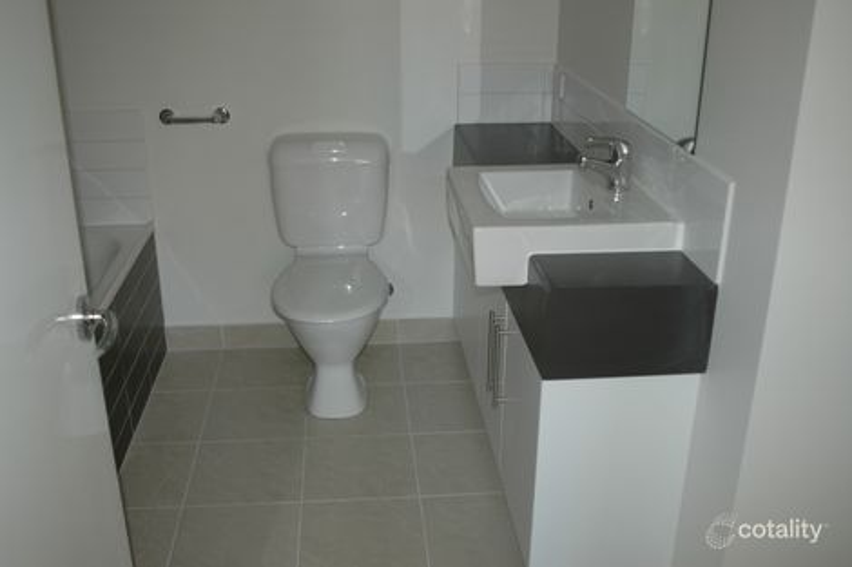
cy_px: 284
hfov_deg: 53.1
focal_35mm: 36
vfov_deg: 36.8
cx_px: 426
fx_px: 852
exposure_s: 1/60
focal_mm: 24
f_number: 3.5
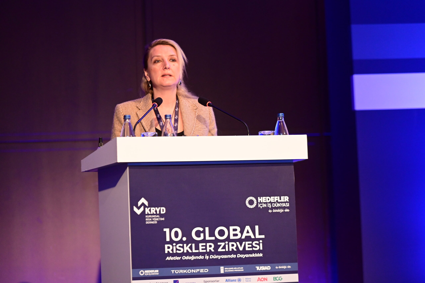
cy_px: 142
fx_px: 1652
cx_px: 212
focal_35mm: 140
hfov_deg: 14.7
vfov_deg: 9.8
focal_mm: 140
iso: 5000
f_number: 3.5
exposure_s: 1/200
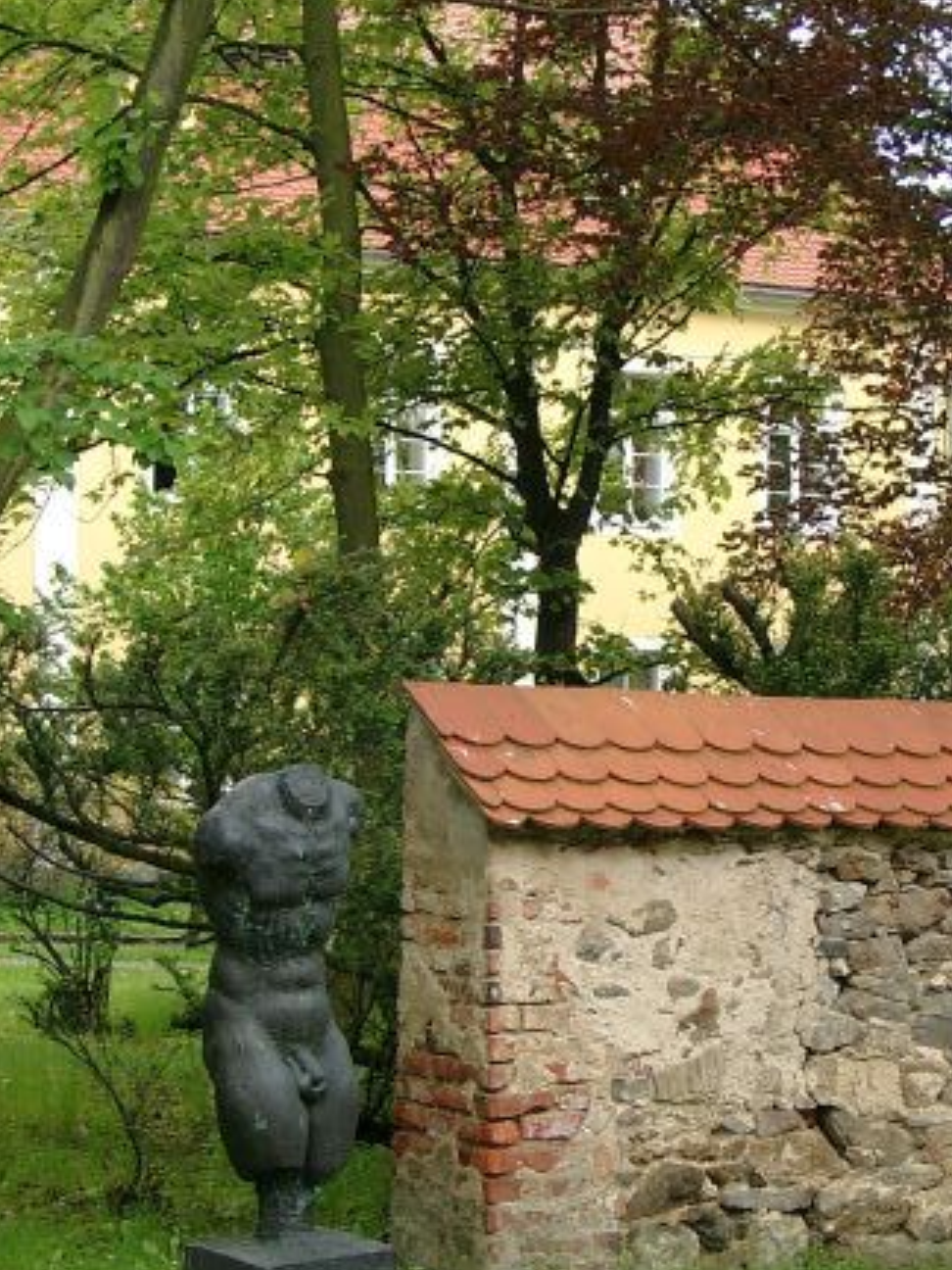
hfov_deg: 16.9
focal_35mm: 87
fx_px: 3190
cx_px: 711
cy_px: 691
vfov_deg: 22.5
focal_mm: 9.82
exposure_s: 1/102
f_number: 2.8
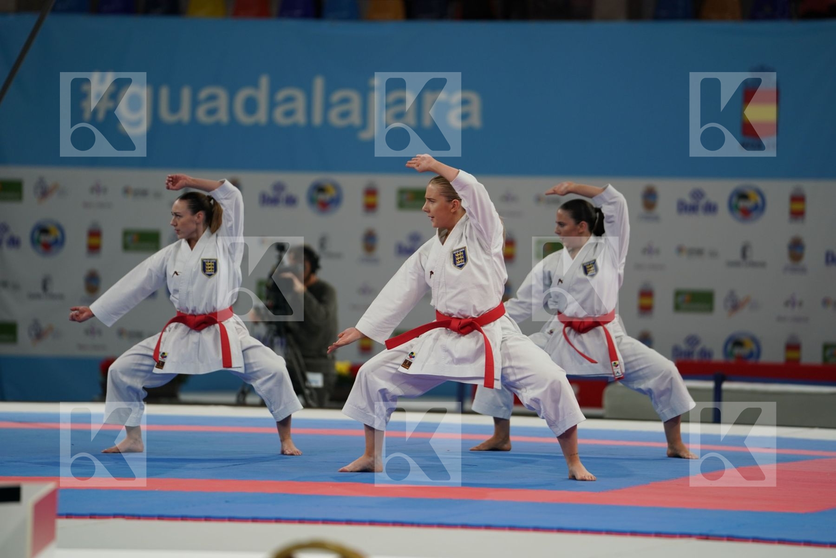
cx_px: 418
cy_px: 279
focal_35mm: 200
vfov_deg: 6.9
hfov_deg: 10.3
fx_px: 4644
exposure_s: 1/250
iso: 250
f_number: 2.8
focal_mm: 200
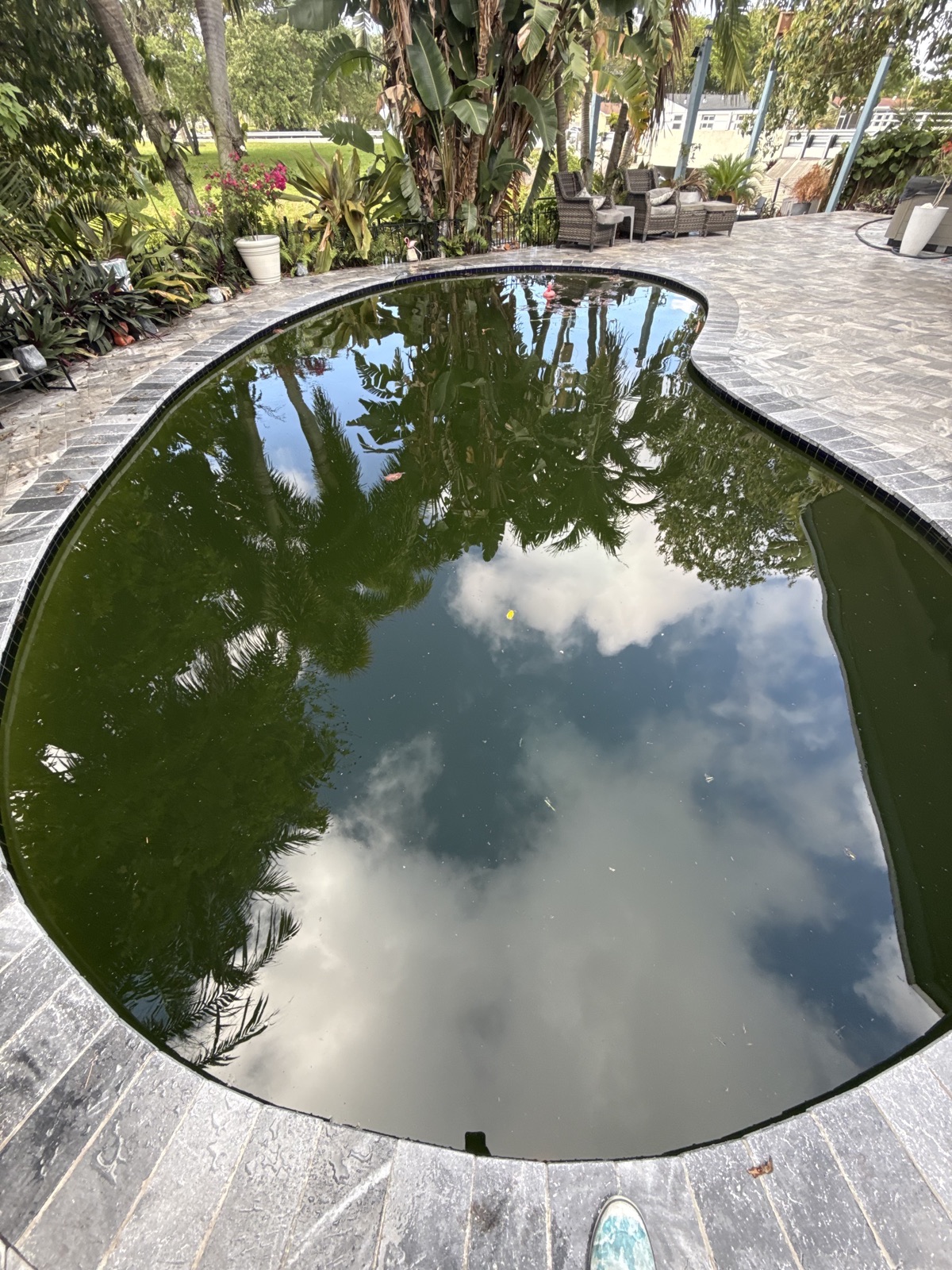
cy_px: 635
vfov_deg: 102.1
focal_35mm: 14
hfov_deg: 85.7
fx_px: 513
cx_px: 476
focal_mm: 2.22
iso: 64
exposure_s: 1/110
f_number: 2.2
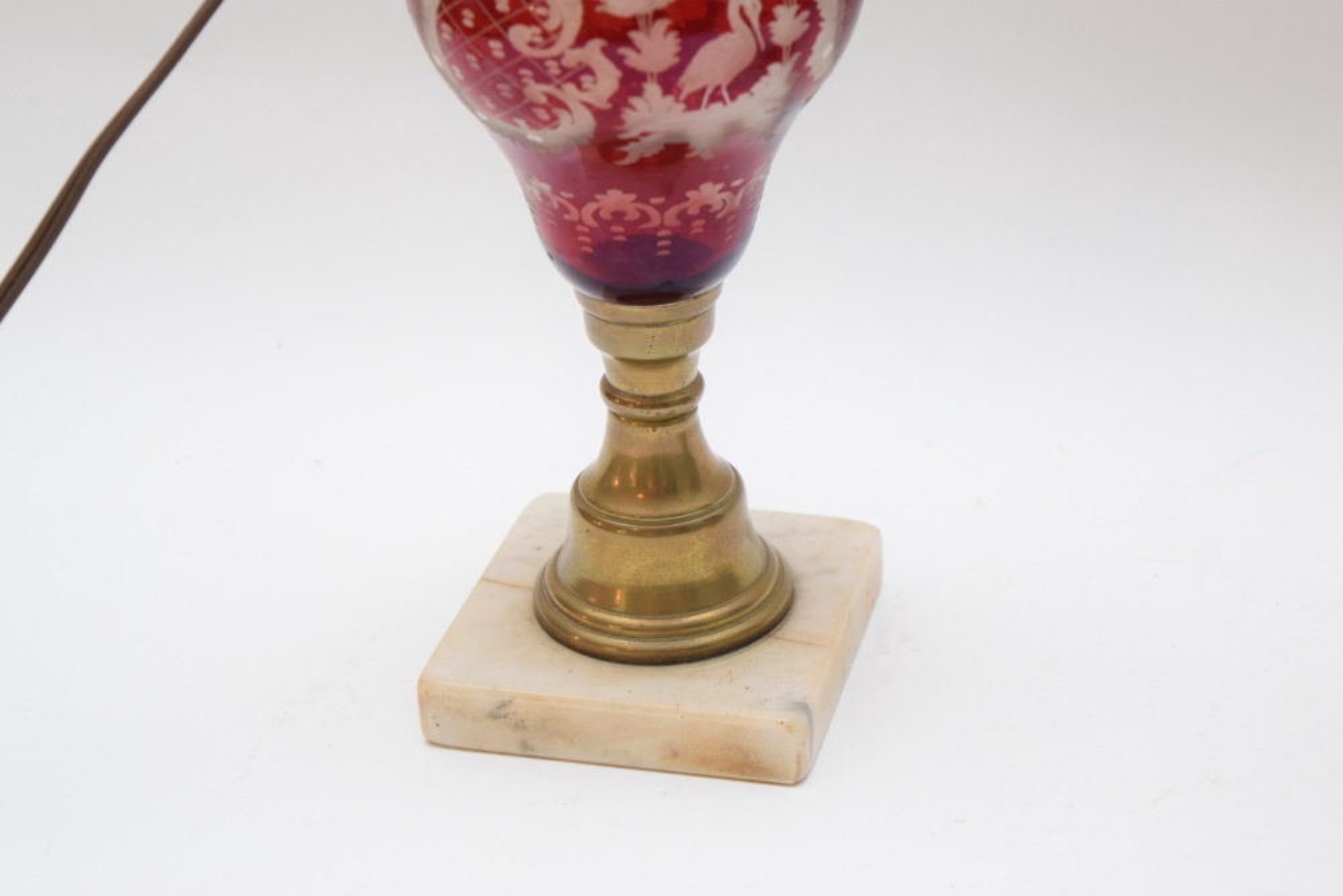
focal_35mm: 82
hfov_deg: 24.6
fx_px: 3078
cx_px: 672
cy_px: 448
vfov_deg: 16.6
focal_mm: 55
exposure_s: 1/60
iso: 1250
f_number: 5.6
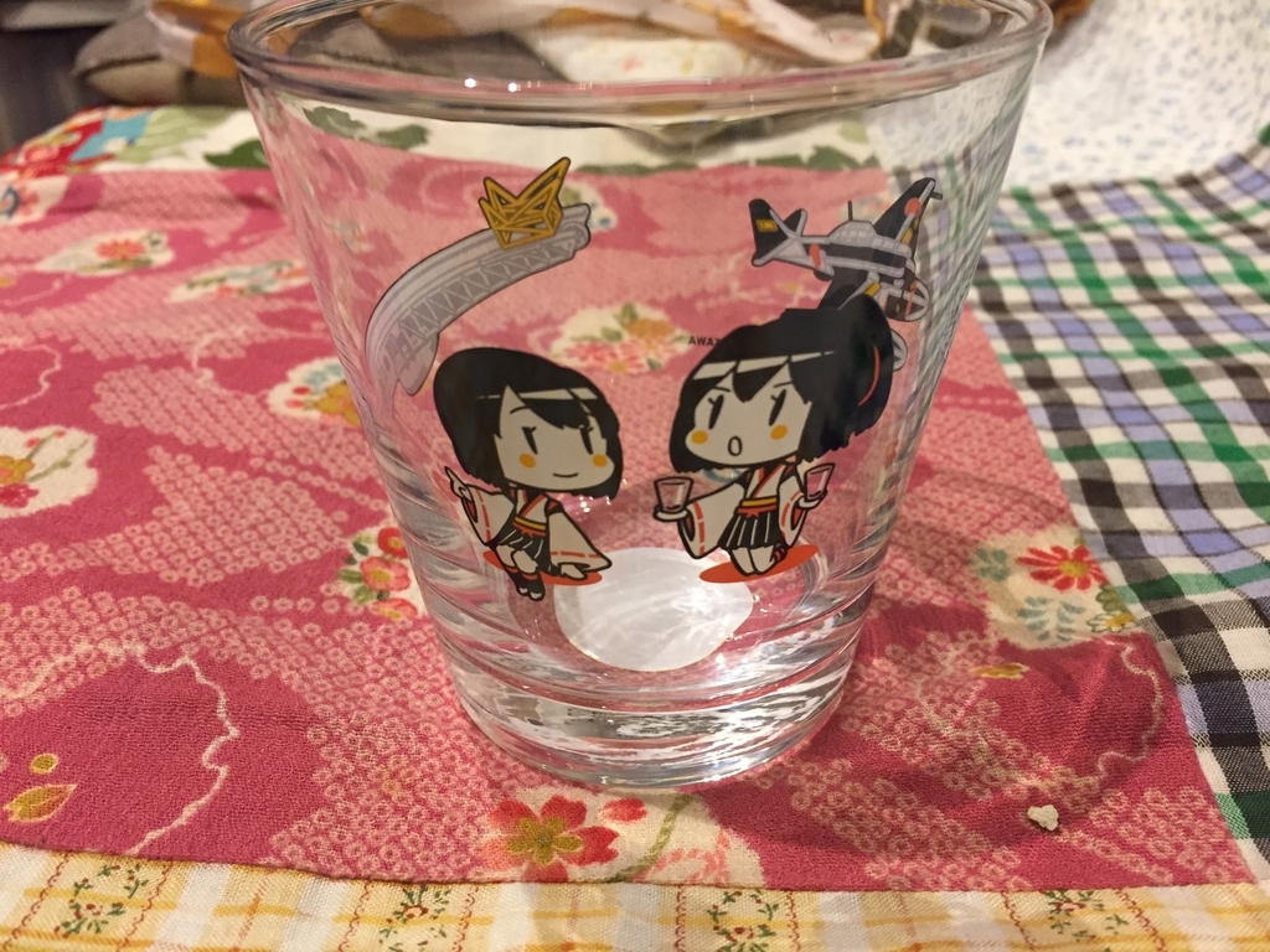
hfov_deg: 61.7
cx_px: 635
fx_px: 1064
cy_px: 476
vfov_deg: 48.2
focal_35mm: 29
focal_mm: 4.15
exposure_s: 1/30
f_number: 2.2
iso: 160
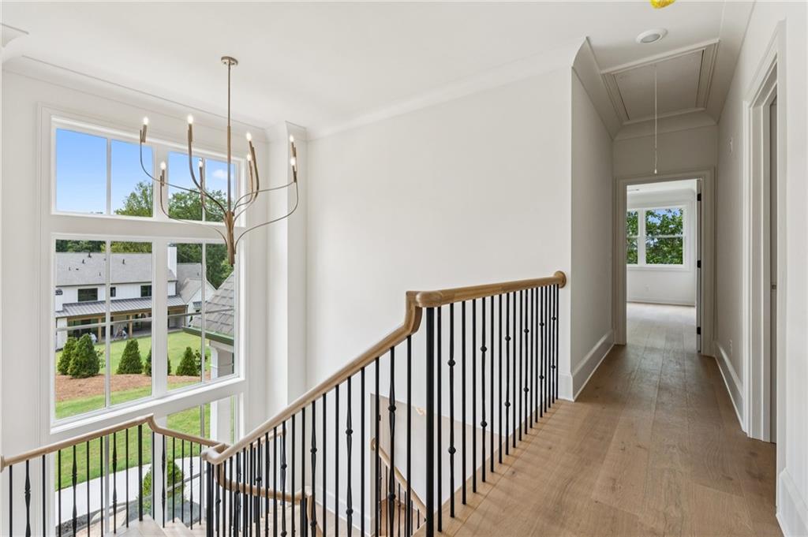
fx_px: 359
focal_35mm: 16
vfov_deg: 73.7
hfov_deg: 96.8
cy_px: 268
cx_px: 404
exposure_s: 1/125
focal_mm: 16
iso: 400
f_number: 8
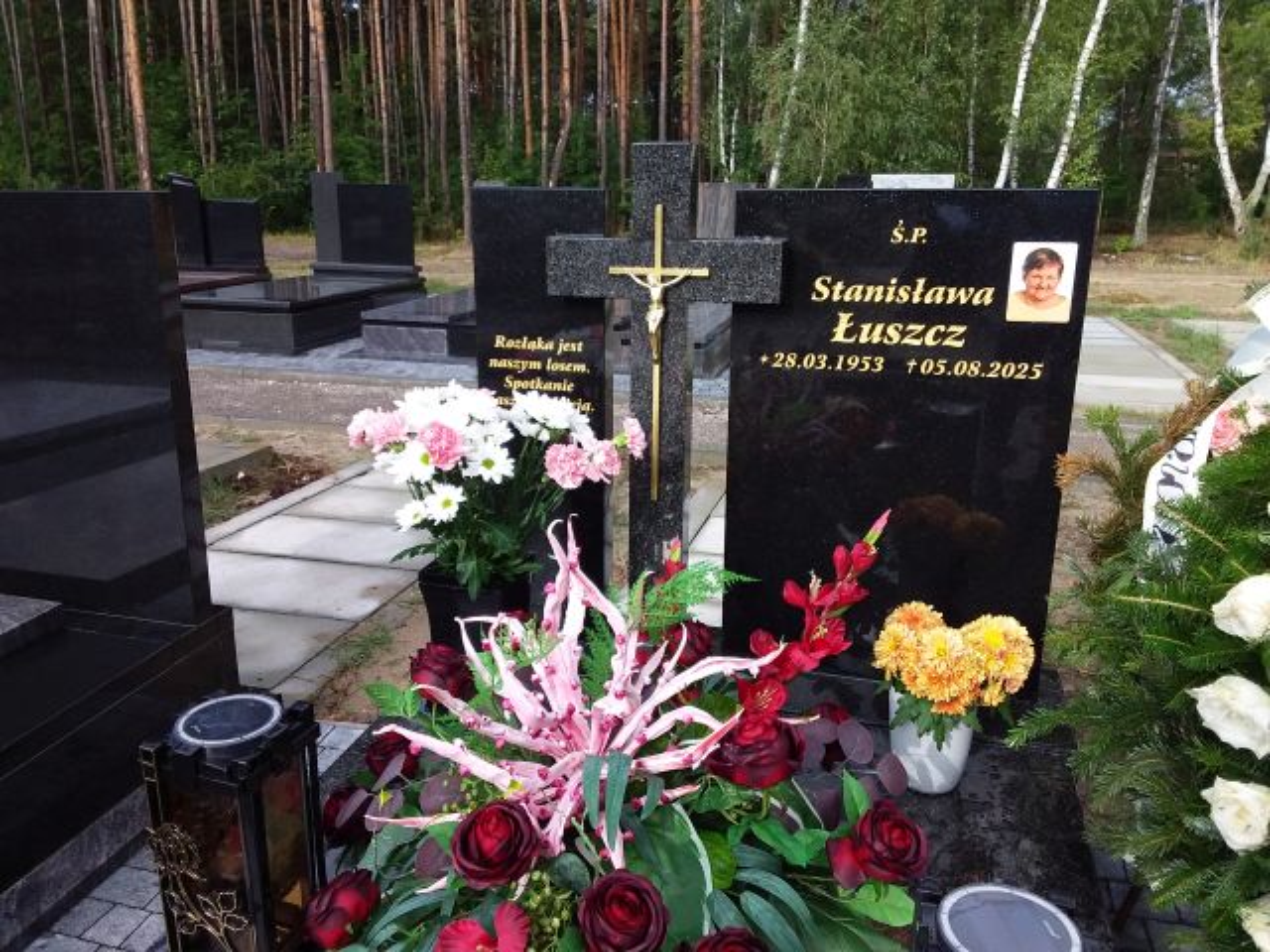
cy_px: 476
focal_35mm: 28
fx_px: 1027
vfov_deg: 49.7
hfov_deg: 63.4
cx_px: 635
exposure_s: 1/522
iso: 40
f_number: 1.9
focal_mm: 2.91
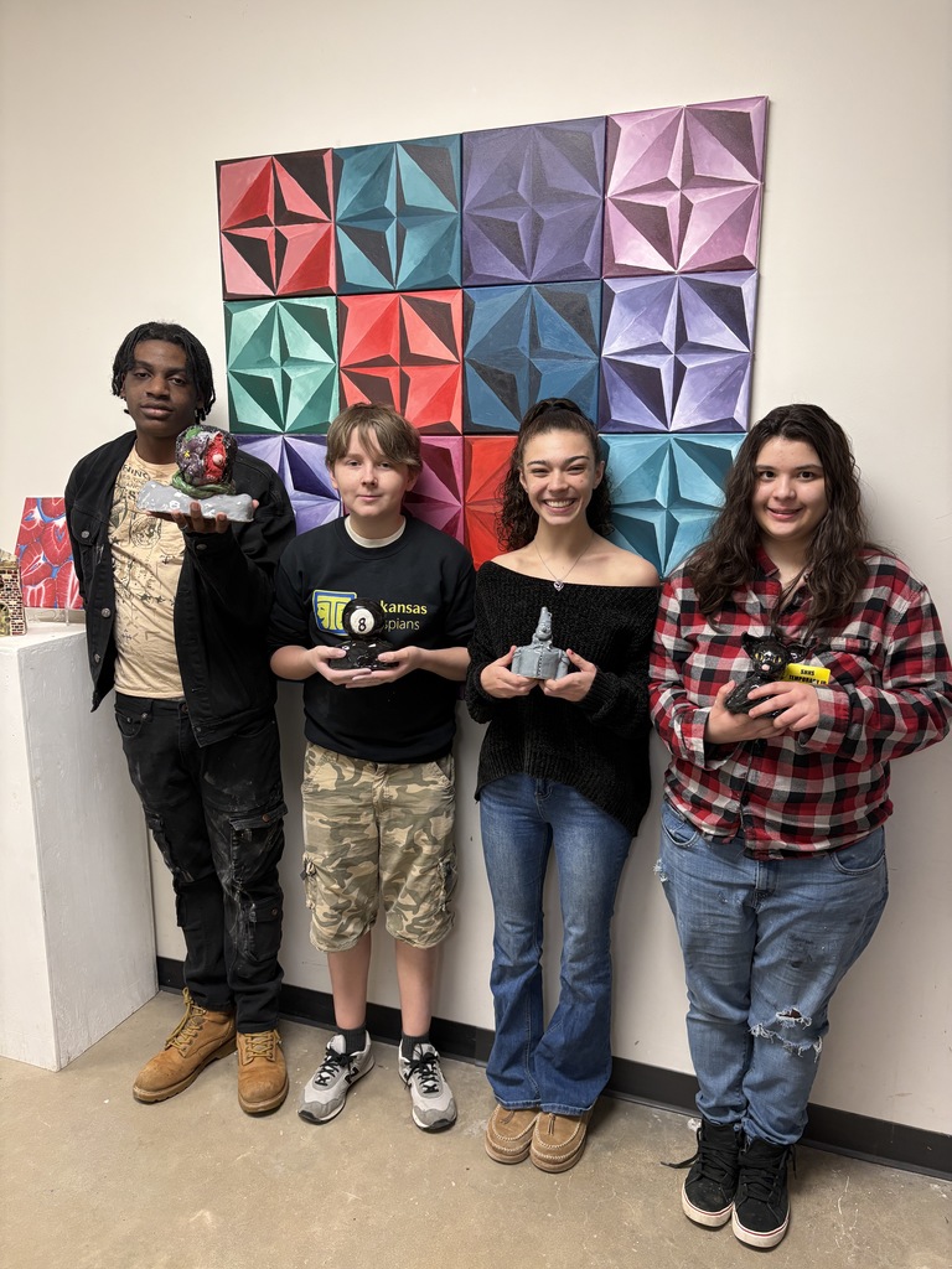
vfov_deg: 67.3
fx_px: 953
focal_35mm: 26
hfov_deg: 53.1
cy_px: 634
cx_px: 476
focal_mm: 5.96
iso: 160
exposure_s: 1/59
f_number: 1.6
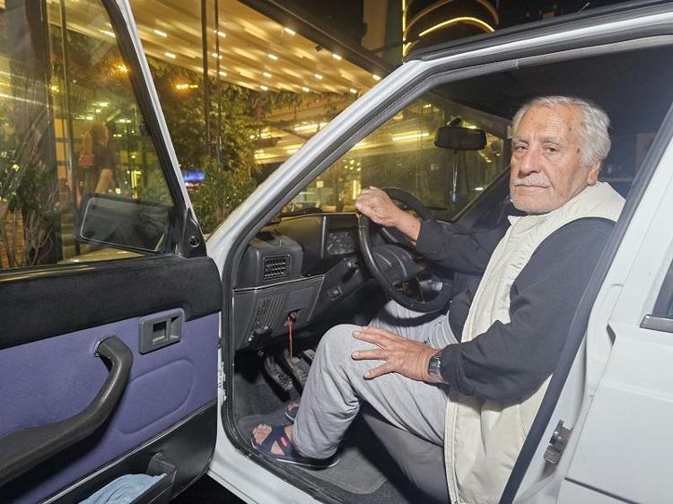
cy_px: 252
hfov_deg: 73.9
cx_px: 336
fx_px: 447
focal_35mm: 23
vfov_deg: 58.9
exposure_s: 1/39
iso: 640
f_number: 1.7
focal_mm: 6.3
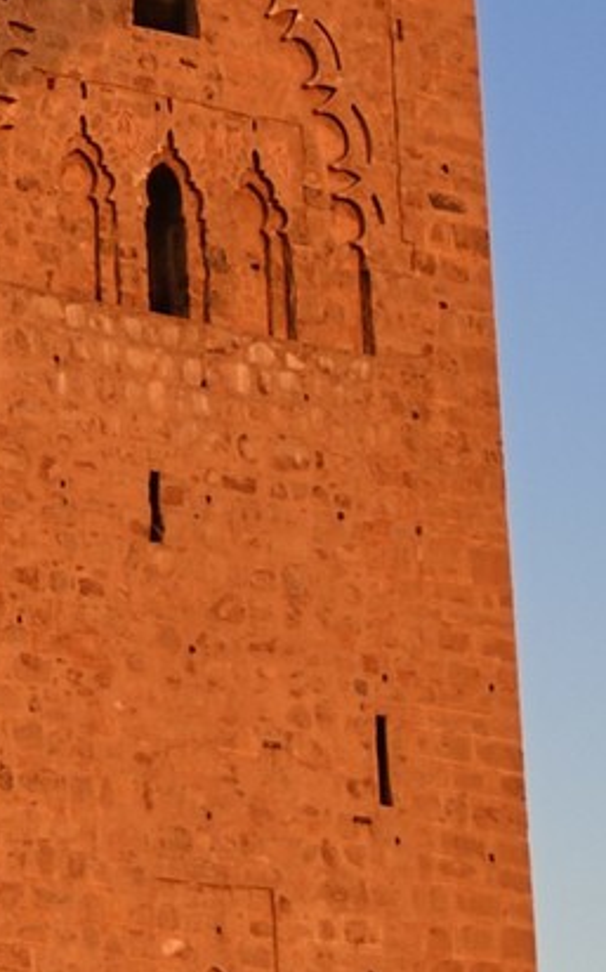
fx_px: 5980
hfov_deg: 5.7
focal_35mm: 226
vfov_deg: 8.8
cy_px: -886
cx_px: -523
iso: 200
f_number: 8
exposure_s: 1/160
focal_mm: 38
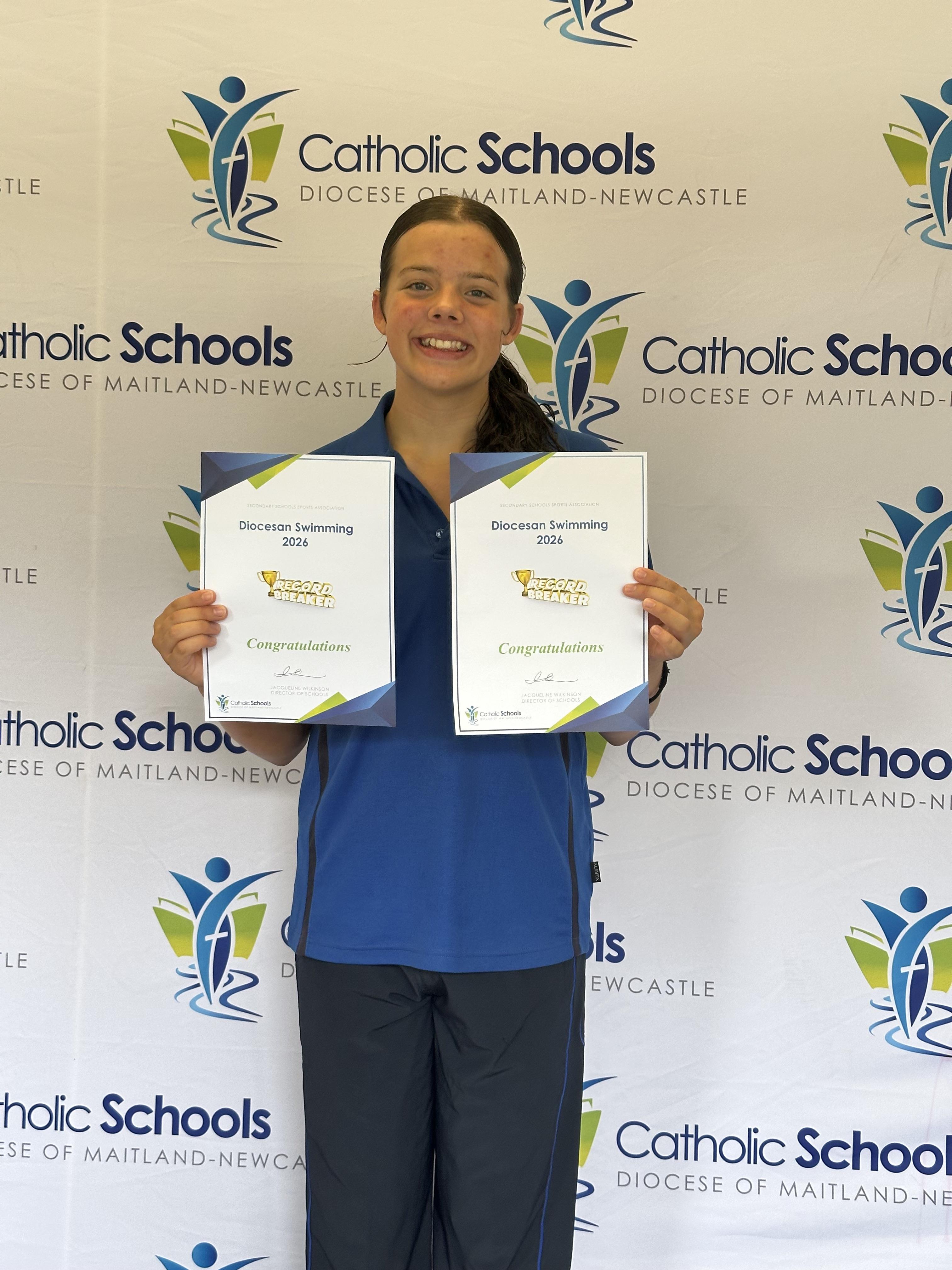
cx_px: 476
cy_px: 635
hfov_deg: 30.3
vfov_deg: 39.7
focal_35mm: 48
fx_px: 1760
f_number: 1.78
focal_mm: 6.86
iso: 80
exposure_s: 1/104
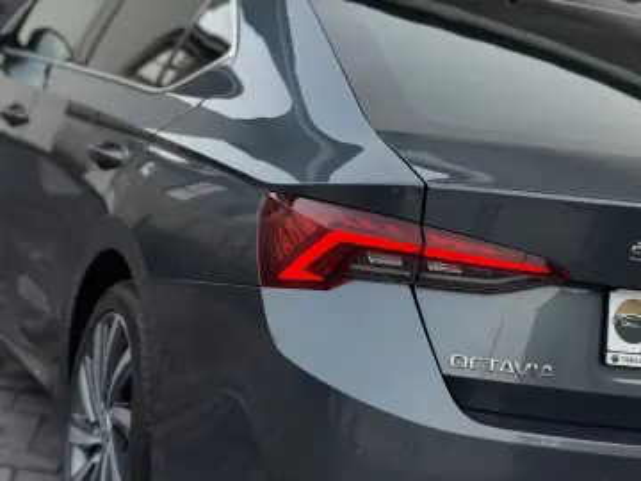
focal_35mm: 100
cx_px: 320
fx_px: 1852
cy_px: 240
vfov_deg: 14.8
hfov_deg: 19.6
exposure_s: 1/121
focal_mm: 16.89
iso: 125
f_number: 2.8
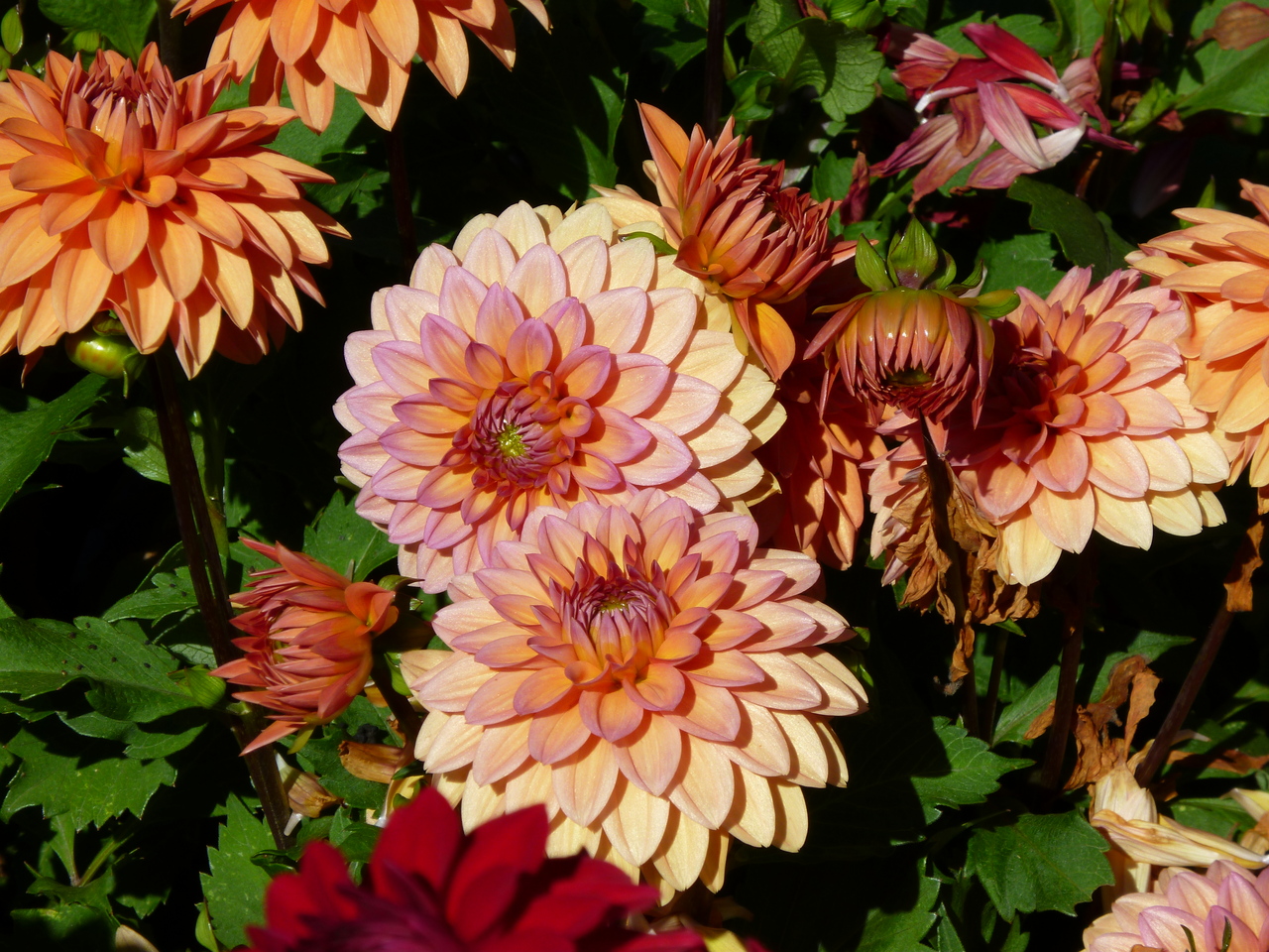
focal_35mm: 175
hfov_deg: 11.3
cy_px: 476
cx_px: 634
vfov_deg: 8.5
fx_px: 6415
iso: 80
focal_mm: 31.4
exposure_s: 1/400
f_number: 5.8
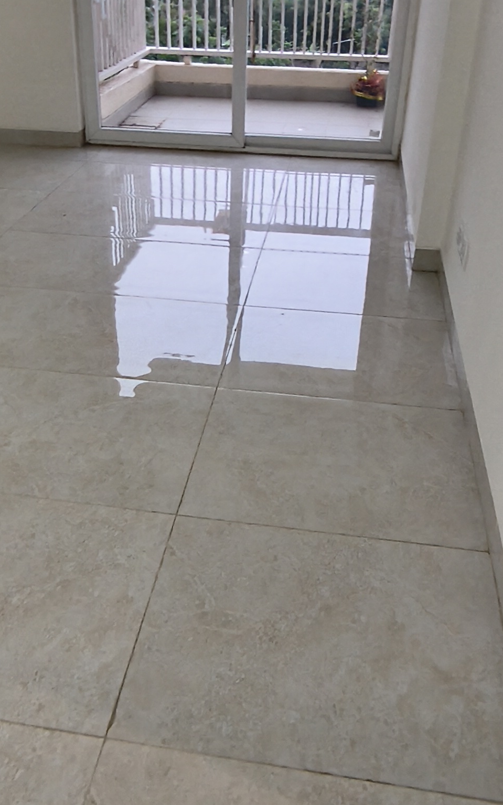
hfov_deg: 37.2
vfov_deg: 56.4
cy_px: 336
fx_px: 746
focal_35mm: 34
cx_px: 215
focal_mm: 1.65
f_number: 2.2
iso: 400
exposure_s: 1/33.3
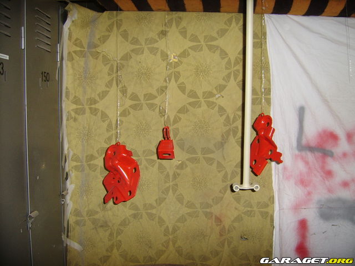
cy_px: 133
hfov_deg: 52.6
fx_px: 359
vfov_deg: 40.7
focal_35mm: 35
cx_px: 178
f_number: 2.8
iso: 100
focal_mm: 5.95
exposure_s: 1/30
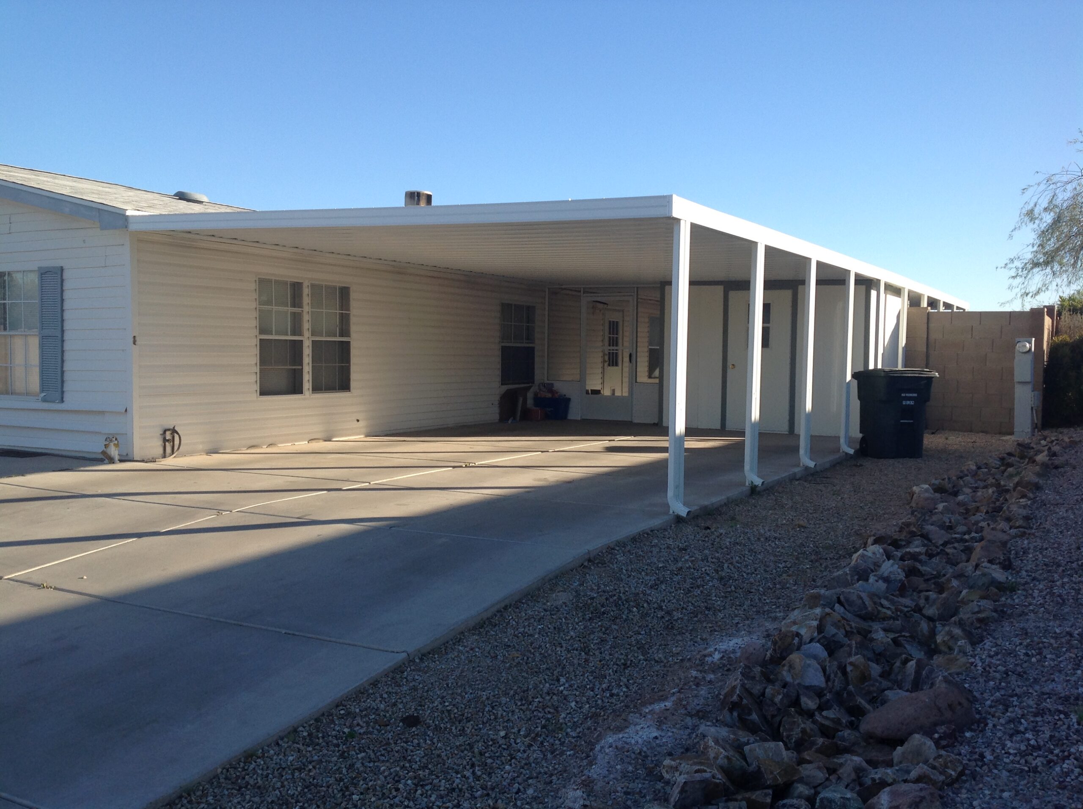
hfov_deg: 52.7
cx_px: 542
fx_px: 1093
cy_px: 404
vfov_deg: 40.6
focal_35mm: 35
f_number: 2.4
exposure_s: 1/889
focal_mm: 4.28
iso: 50
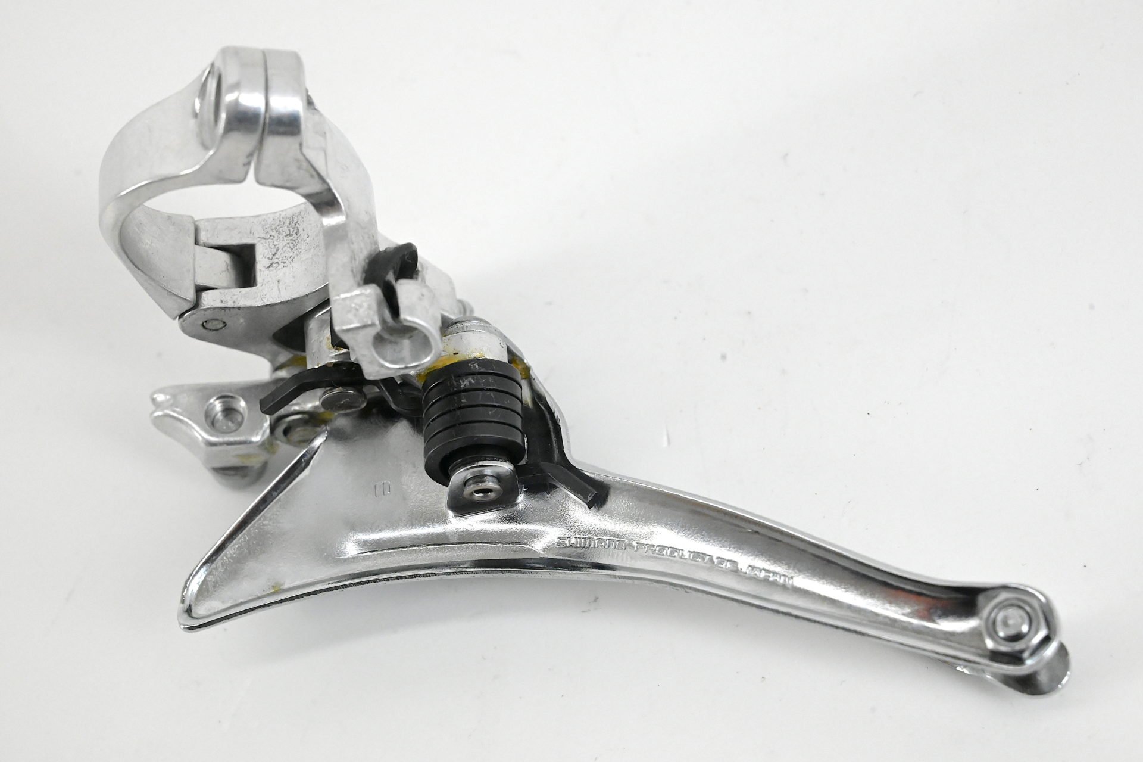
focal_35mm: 70
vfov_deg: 19.4
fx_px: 2222
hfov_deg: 28.9
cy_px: 381
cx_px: 572
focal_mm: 70
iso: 9000
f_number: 13
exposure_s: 1/640
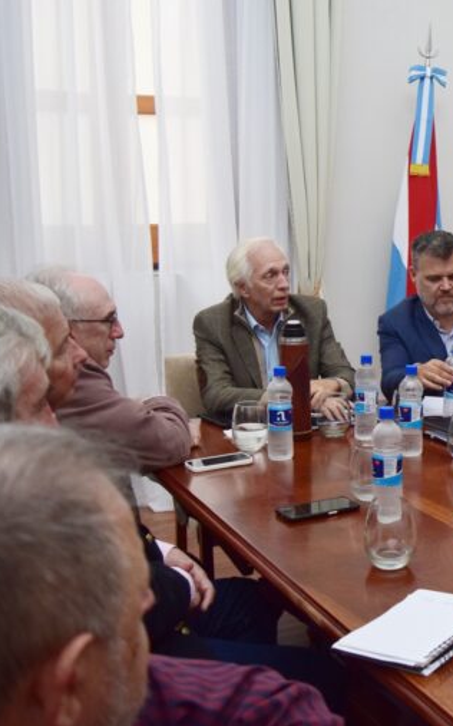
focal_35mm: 49
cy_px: 362
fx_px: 964
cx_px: 520
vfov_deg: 41.2
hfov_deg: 24.4
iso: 1600
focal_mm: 21
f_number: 3.8
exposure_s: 1/160
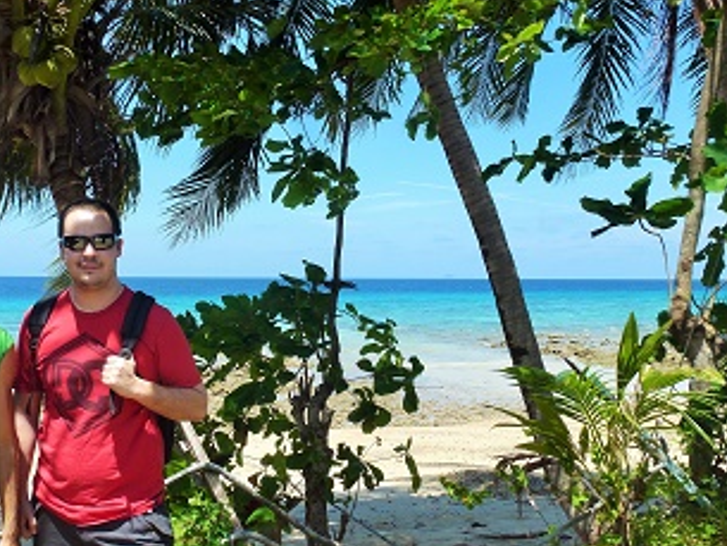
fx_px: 714
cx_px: 224
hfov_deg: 52.6
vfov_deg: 41.8
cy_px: 286
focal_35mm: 34
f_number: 4
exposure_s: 1/640
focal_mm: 4.3
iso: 100
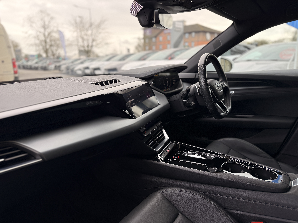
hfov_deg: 71.6
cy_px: 112
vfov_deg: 56.8
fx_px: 207
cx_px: 149
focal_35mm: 24
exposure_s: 1/288
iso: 100
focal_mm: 6.76
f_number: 1.78
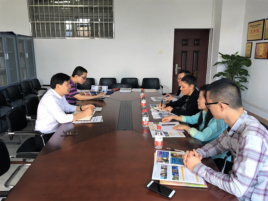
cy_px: 100
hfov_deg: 61.7
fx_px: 225
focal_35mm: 29
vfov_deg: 48.2
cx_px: 134
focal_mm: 4.15
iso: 50
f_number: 2.2
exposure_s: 1/33
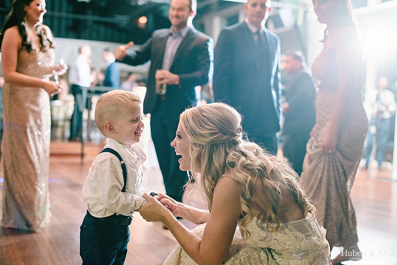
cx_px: 198
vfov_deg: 27.0
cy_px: 132
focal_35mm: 50
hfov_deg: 39.6
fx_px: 551
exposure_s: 1/125
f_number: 2.5
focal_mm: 50
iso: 800
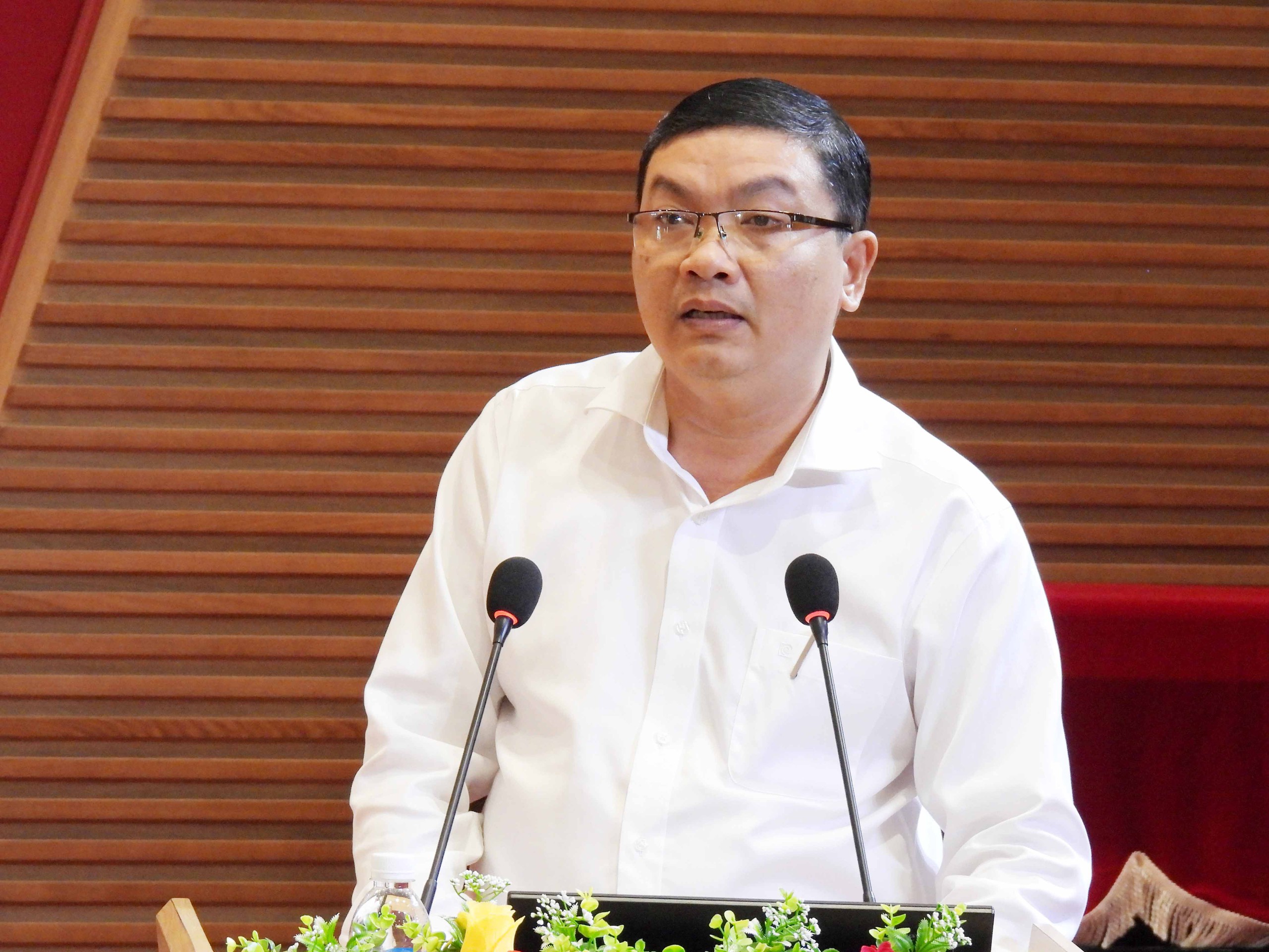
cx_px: 634
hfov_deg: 5.2
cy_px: 476
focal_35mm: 380
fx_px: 13931
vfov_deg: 3.9
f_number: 5
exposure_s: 1/100
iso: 800
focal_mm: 67.8
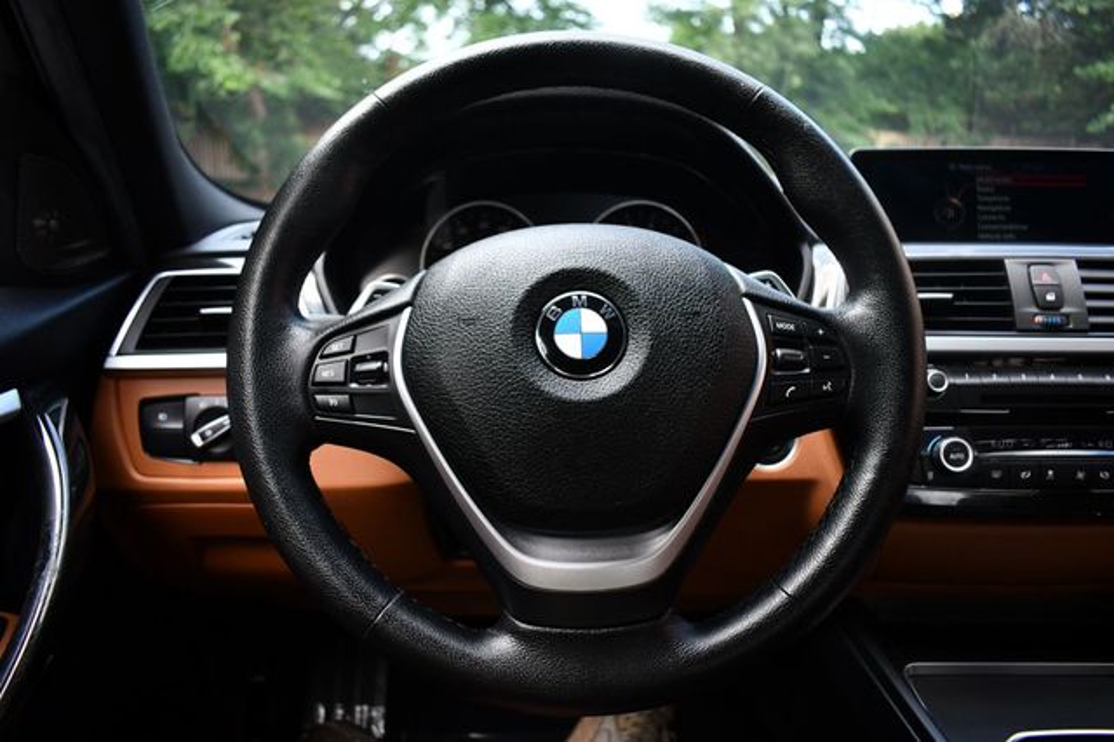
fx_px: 835
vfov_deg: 47.9
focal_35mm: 27
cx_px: 557
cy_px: 371
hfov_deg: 67.4
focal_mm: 18
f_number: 3.5
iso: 800
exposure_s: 1/250
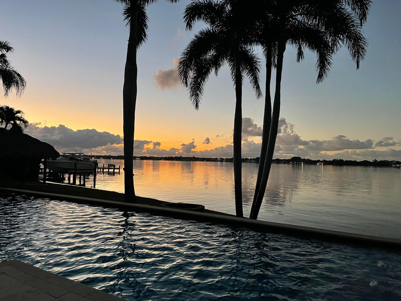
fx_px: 301
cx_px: 200
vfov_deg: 53.1
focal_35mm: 26
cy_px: 150
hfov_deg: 67.3
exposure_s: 1/40
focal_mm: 5.1
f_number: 1.6
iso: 640
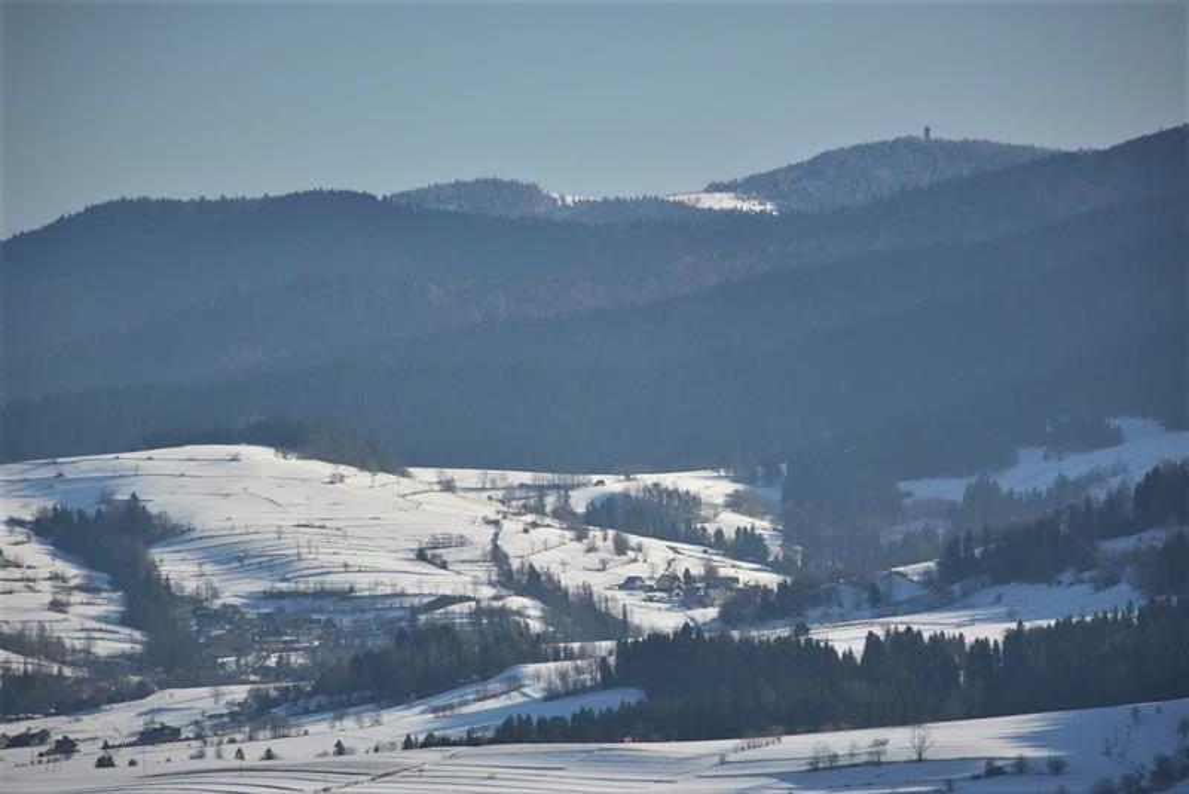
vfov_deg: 4.6
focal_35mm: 300
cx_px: 594
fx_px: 9911
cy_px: 397
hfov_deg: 6.9
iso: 640
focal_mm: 200
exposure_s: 1/1000
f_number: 8
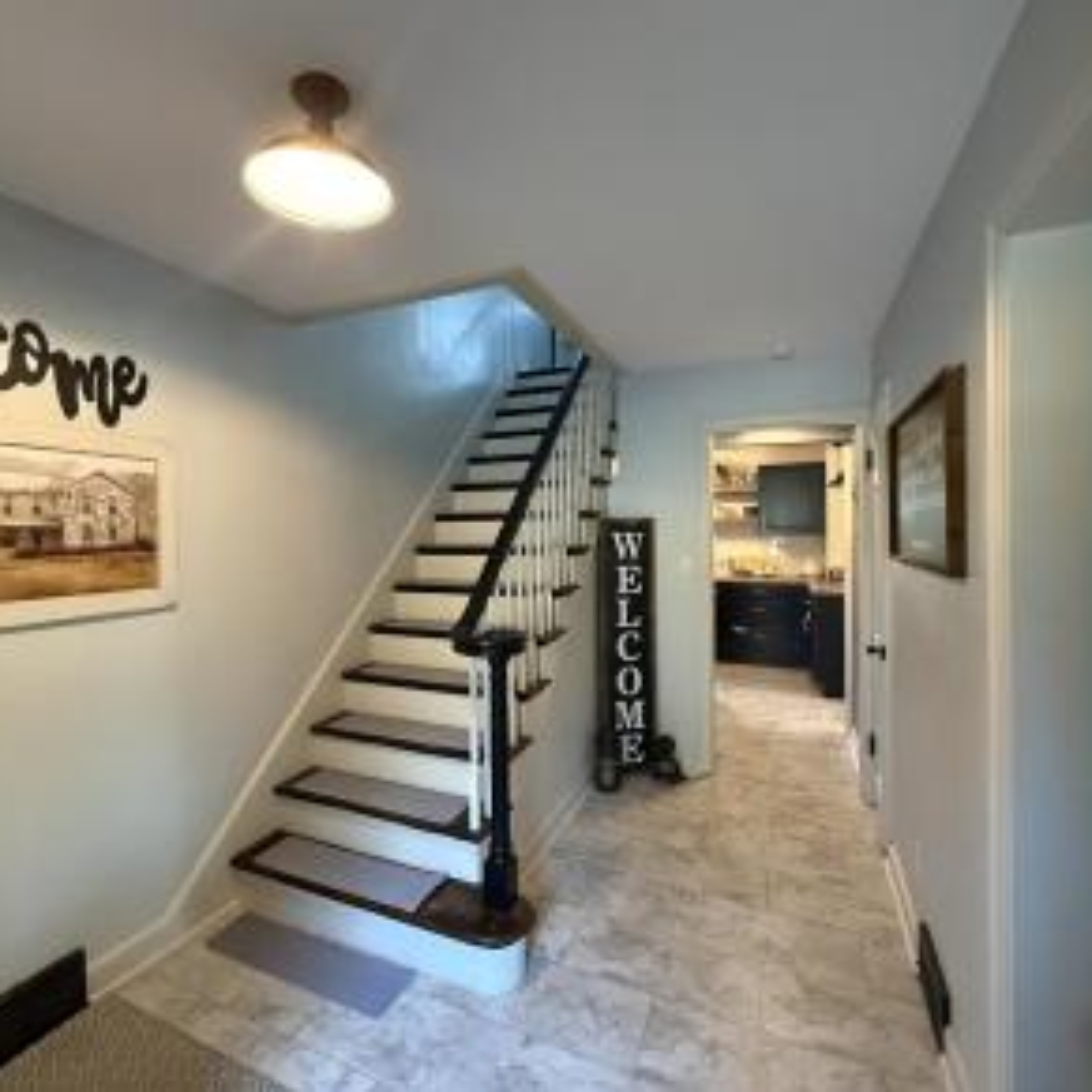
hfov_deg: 83.7
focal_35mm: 17
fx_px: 607
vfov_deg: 84.0
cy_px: 533
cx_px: 495
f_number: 2.2
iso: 1000
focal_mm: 2.22
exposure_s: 1/60
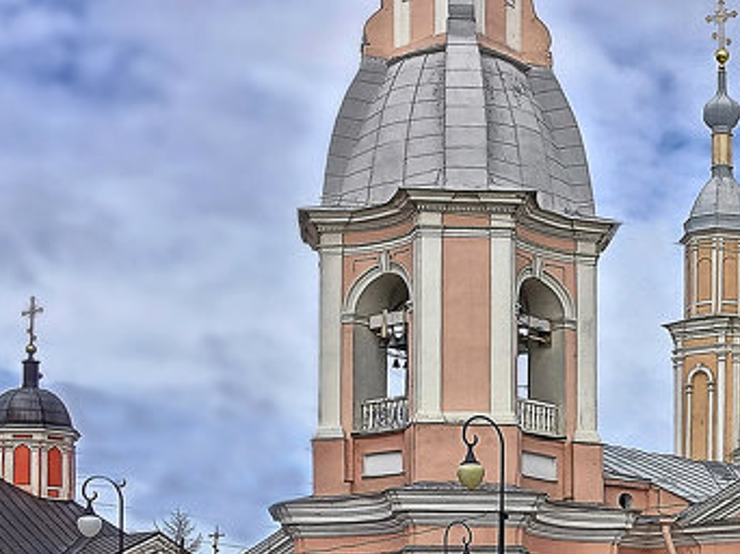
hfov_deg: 22.5
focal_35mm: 81
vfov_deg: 18.2
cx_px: 846
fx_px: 1730
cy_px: 312
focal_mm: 8.8
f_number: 7.1
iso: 100
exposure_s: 1/320
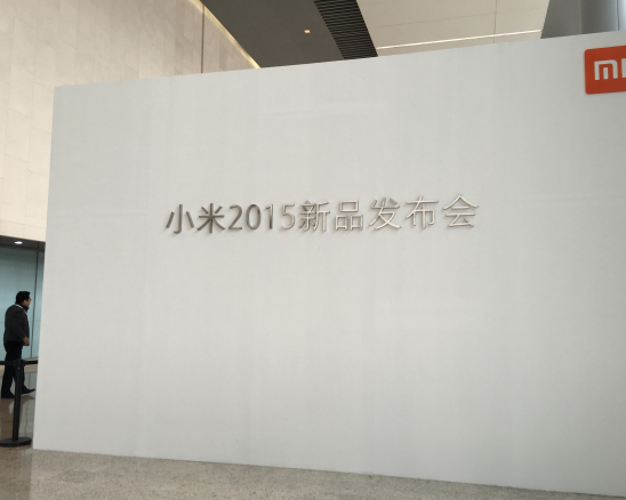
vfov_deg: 47.1
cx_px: 331
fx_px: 574
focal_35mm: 31
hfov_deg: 57.2
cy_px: 244
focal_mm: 4.15
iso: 25
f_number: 2.2
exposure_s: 1/50
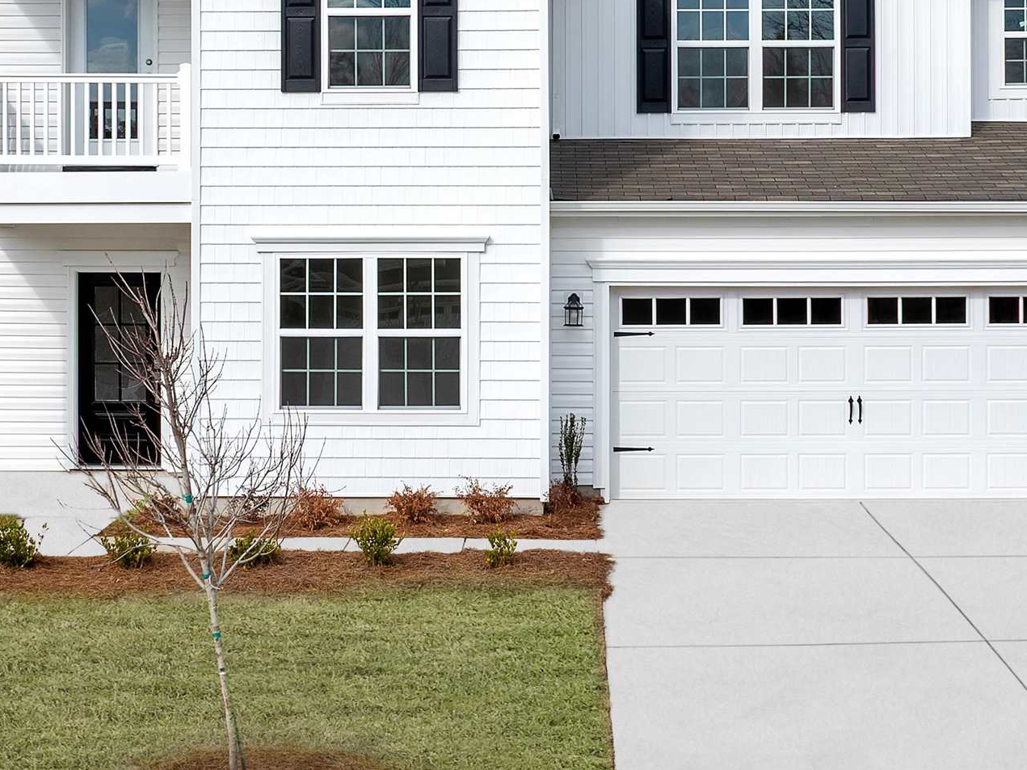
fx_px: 1721
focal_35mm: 58
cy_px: 261
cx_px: 502
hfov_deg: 33.2
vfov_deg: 25.1
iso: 100
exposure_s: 1/320
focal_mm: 12.29
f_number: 8
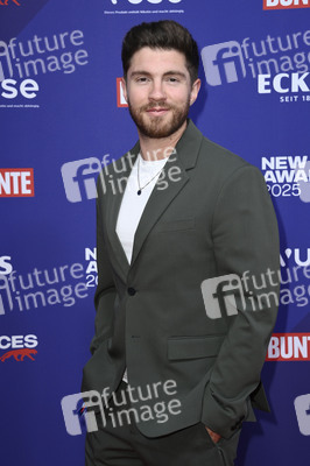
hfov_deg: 18.9
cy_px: 233
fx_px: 932
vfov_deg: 28.1
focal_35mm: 72
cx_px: 155
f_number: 5.6
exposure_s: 1/250
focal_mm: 72
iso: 800
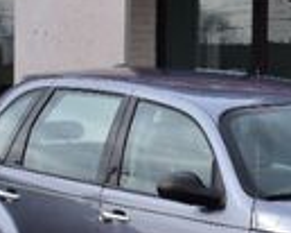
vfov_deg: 7.4
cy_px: 110
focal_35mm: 210
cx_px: 388
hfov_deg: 9.0
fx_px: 1807
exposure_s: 1/320
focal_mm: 30
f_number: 10
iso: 400
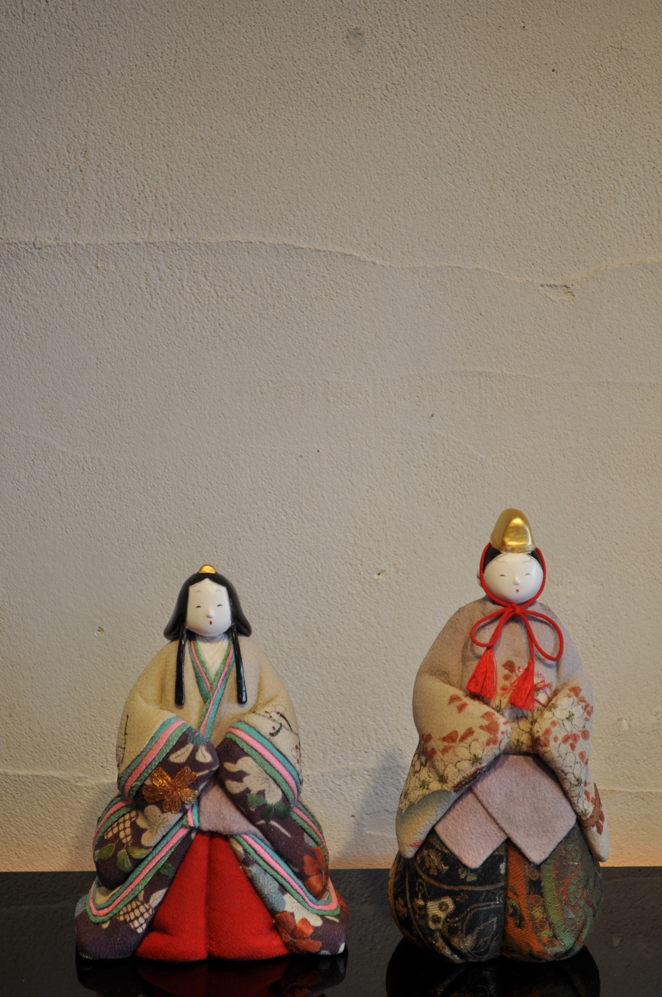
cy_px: 498
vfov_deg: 26.0
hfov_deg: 17.4
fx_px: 2157
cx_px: 331
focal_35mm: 78
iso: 200
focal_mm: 52
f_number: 5.6
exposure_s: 1/40
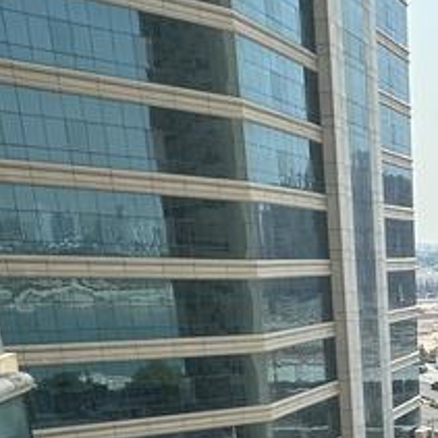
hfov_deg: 29.5
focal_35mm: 47
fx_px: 673
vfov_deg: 28.2
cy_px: 600
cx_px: 560
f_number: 2.2
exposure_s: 1/1949
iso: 50
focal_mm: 2.22
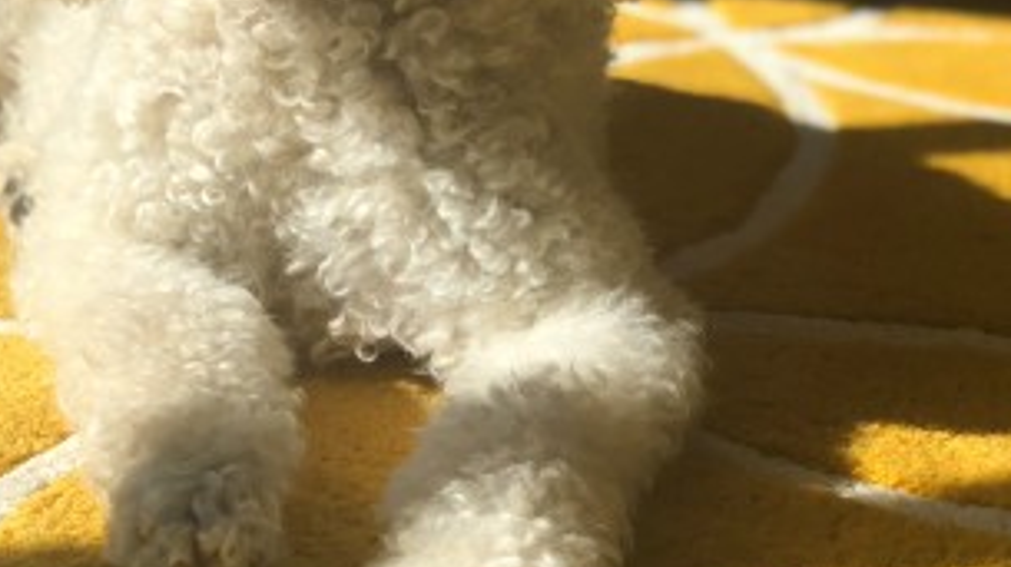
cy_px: 51
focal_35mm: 99
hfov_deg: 21.4
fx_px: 2652
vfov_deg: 12.1
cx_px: 250
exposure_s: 1/917
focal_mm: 6
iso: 16
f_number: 2.4
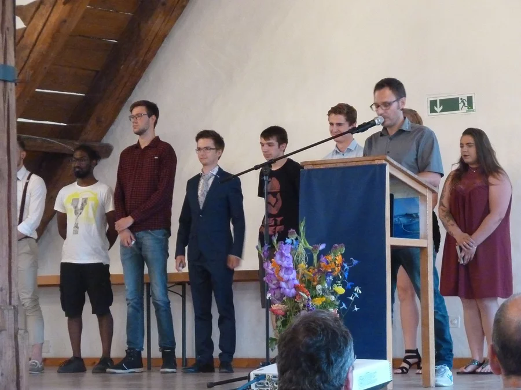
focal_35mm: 128
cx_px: 260
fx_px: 1927
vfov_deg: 11.6
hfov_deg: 15.4
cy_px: 195
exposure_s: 1/8
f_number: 4.4
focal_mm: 21
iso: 800
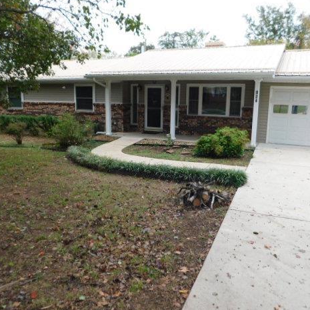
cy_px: 152
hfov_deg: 57.2
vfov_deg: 57.3
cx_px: 166
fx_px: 284
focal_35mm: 28
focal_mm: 4
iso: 125
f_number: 3
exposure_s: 1/200
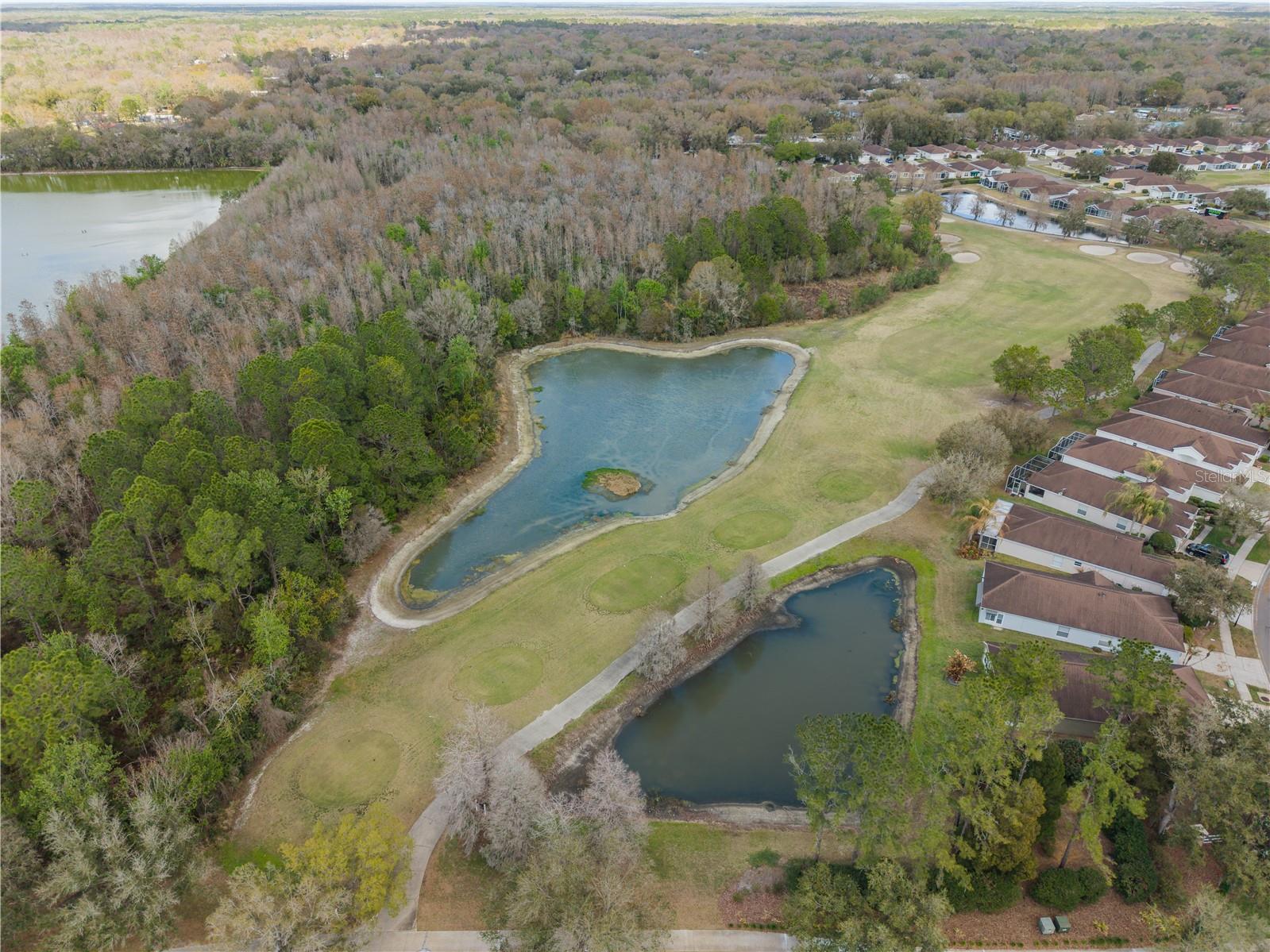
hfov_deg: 71.6
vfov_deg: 56.8
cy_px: 476
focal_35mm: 24
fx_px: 880
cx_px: 635
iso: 290
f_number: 1.8
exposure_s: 1/2000
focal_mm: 8.67
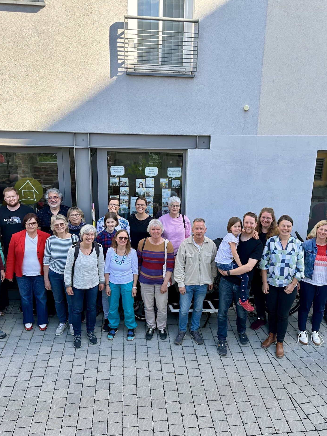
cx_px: 182
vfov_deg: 55.4
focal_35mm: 33
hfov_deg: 42.9
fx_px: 416
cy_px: 224
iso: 80
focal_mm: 6.86
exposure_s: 1/797
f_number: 1.78
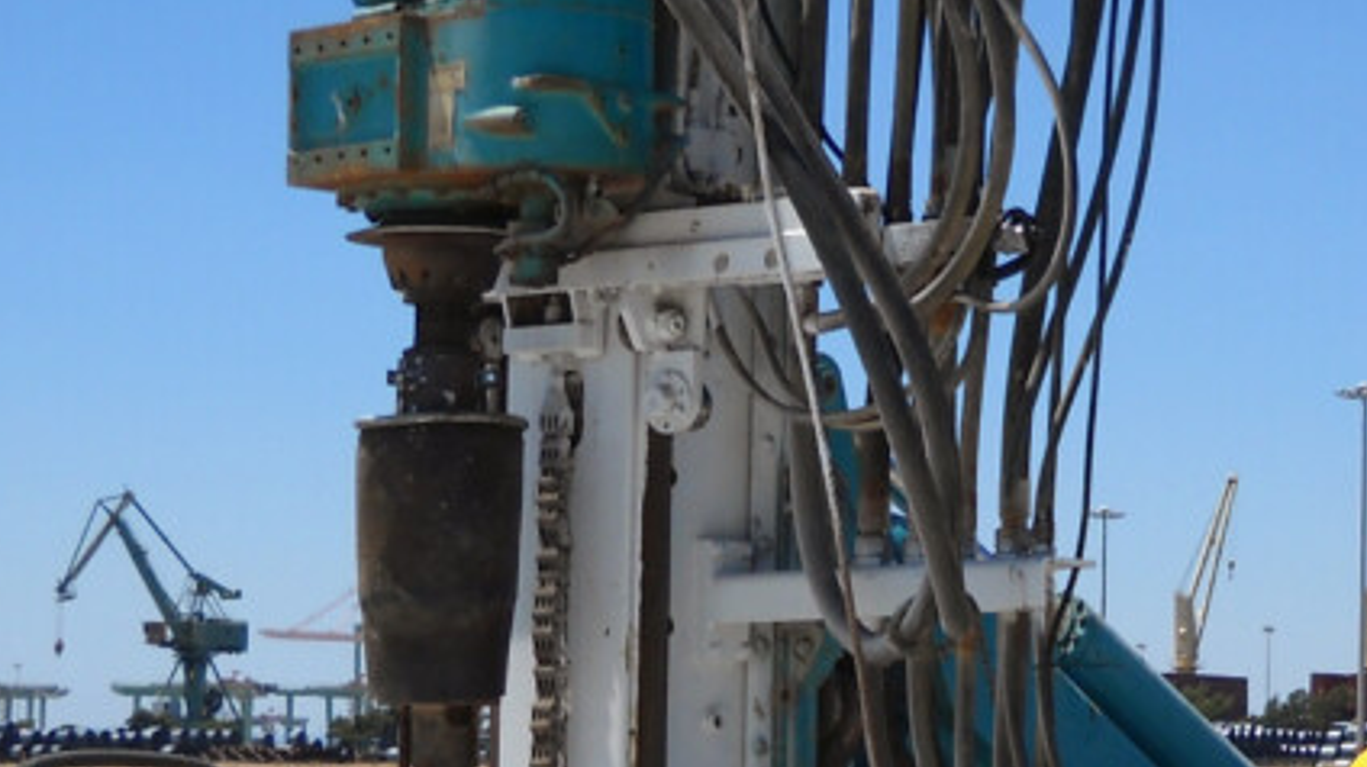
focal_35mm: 108
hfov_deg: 19.7
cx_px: 1006
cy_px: 896
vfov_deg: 11.0
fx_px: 3913
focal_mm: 6.72
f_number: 5.5
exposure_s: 1/353
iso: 64
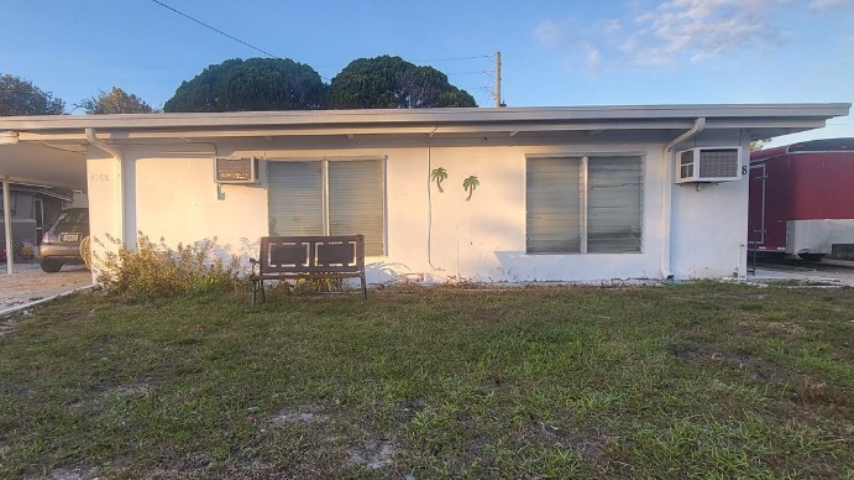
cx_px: 370
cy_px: 255
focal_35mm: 21
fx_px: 475
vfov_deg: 53.5
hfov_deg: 83.4
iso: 32
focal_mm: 1.74
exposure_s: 1/128
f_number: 2.2
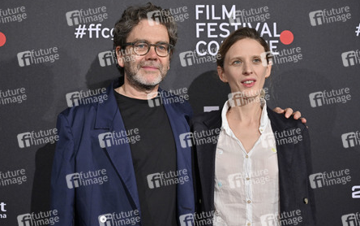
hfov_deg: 33.5
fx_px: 599
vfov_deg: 21.3
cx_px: 179
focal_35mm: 61
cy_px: 118
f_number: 4
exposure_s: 1/200
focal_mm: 59
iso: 1000
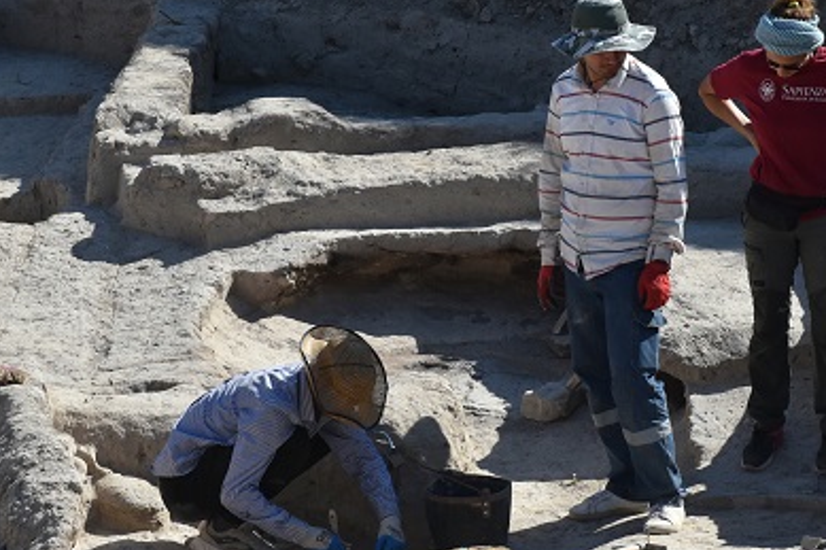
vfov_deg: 7.4
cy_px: 280
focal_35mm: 185
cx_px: 486
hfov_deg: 11.1
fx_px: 4243
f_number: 13
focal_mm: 80
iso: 640
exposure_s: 1/640
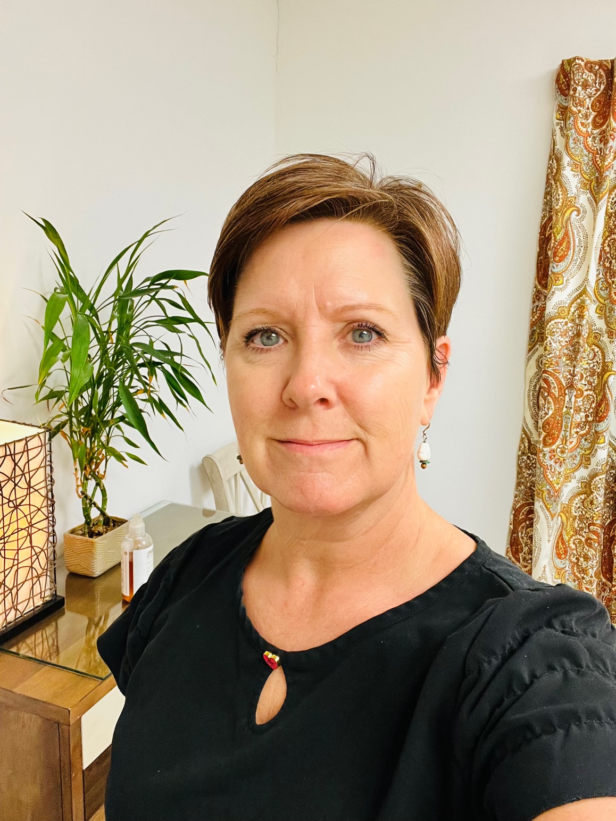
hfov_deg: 46.8
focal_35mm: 30
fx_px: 712
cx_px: 308
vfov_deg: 60.0
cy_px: 410
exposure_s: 1/60
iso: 125
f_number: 2.2
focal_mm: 2.71
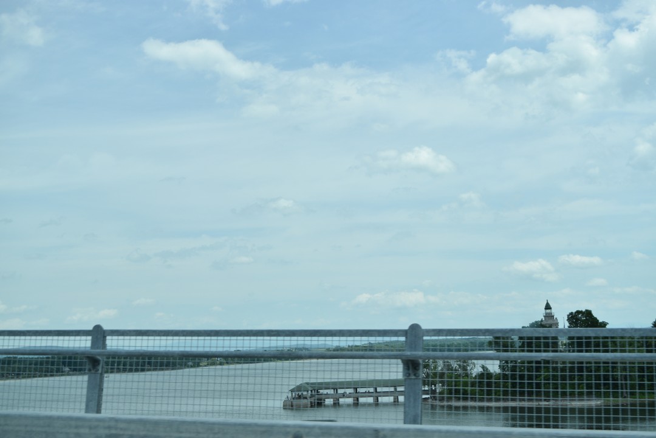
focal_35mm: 42
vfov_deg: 31.9
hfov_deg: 46.4
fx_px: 765
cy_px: 219
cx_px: 328
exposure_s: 1/1250
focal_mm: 28
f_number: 5.6
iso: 200
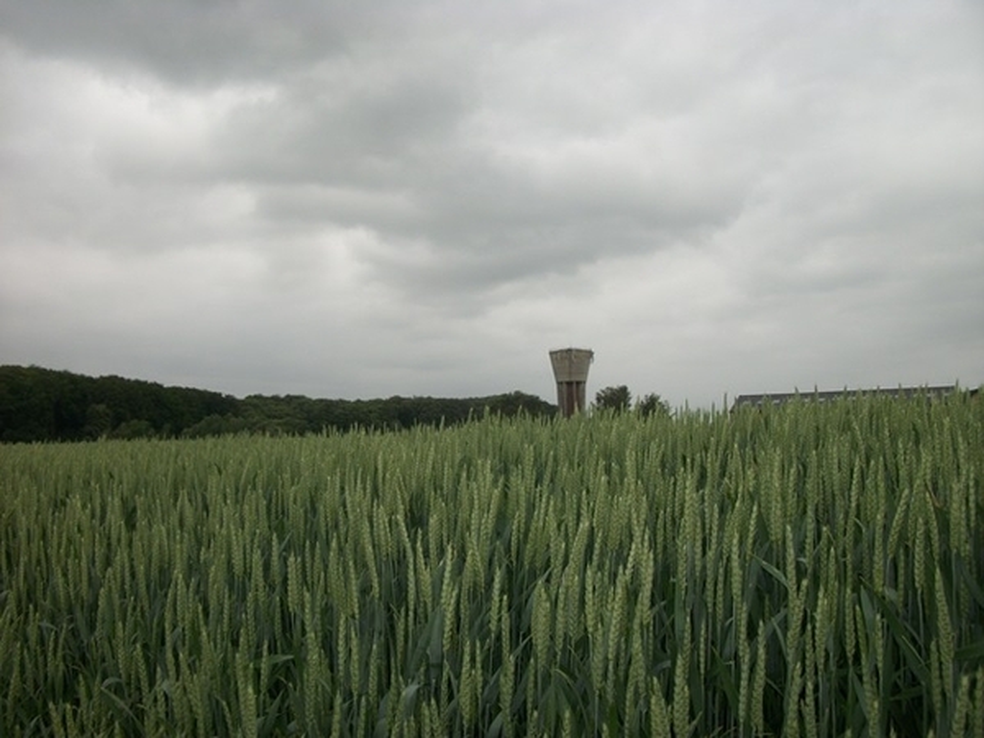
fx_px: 910
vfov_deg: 44.2
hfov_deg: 56.8
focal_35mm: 32
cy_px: 369
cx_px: 492
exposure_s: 1/200
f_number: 8.8
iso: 80
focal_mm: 5.7
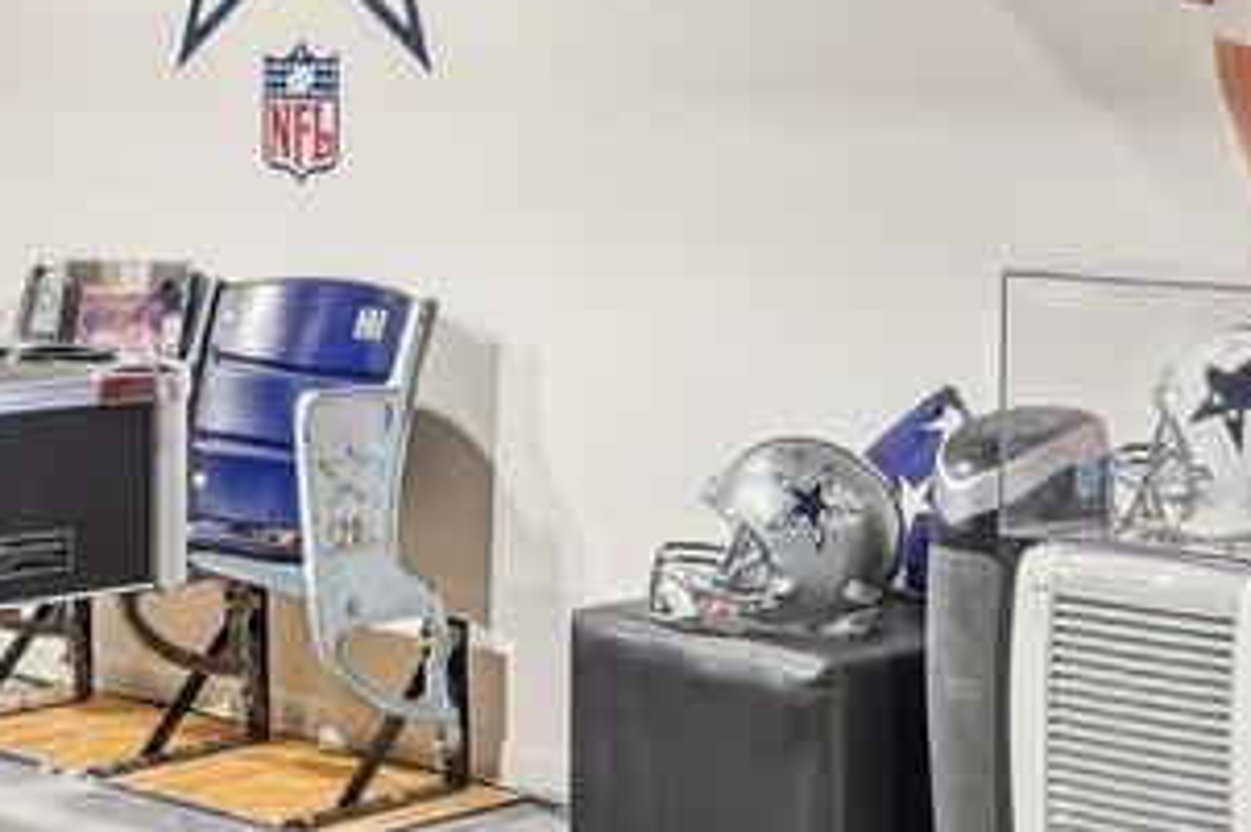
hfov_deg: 21.3
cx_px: 352
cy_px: -43
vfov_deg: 14.1
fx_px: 3299
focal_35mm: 95
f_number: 8
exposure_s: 1.3
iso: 500
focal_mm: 14
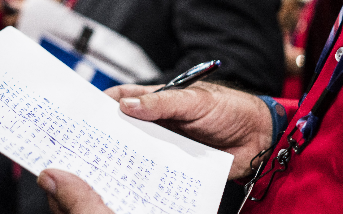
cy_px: 4
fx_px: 598
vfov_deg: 19.8
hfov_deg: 31.4
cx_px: 82
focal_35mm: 64
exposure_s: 1/800
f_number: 2
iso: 1000
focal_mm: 25
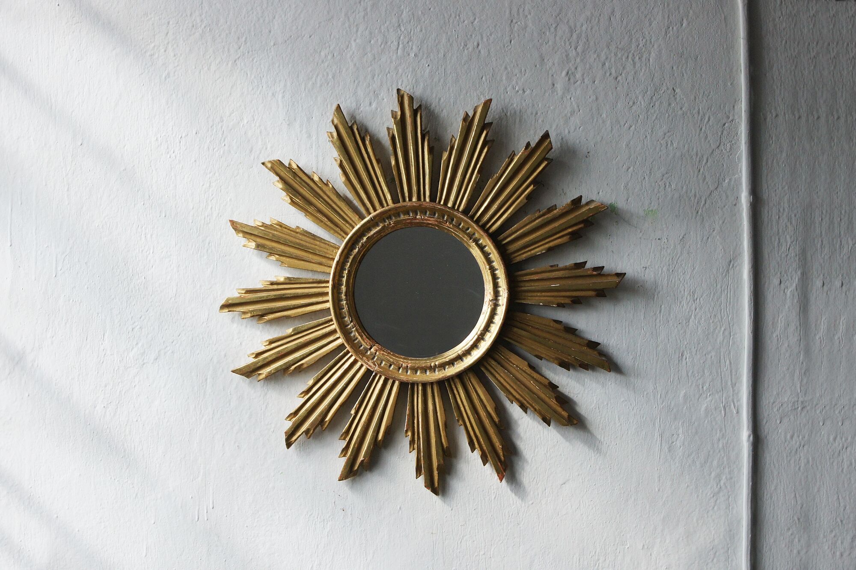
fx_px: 1961
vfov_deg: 16.6
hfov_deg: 24.6
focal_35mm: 82
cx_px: 428
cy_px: 285
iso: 800
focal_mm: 55
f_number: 5.6
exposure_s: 1/320
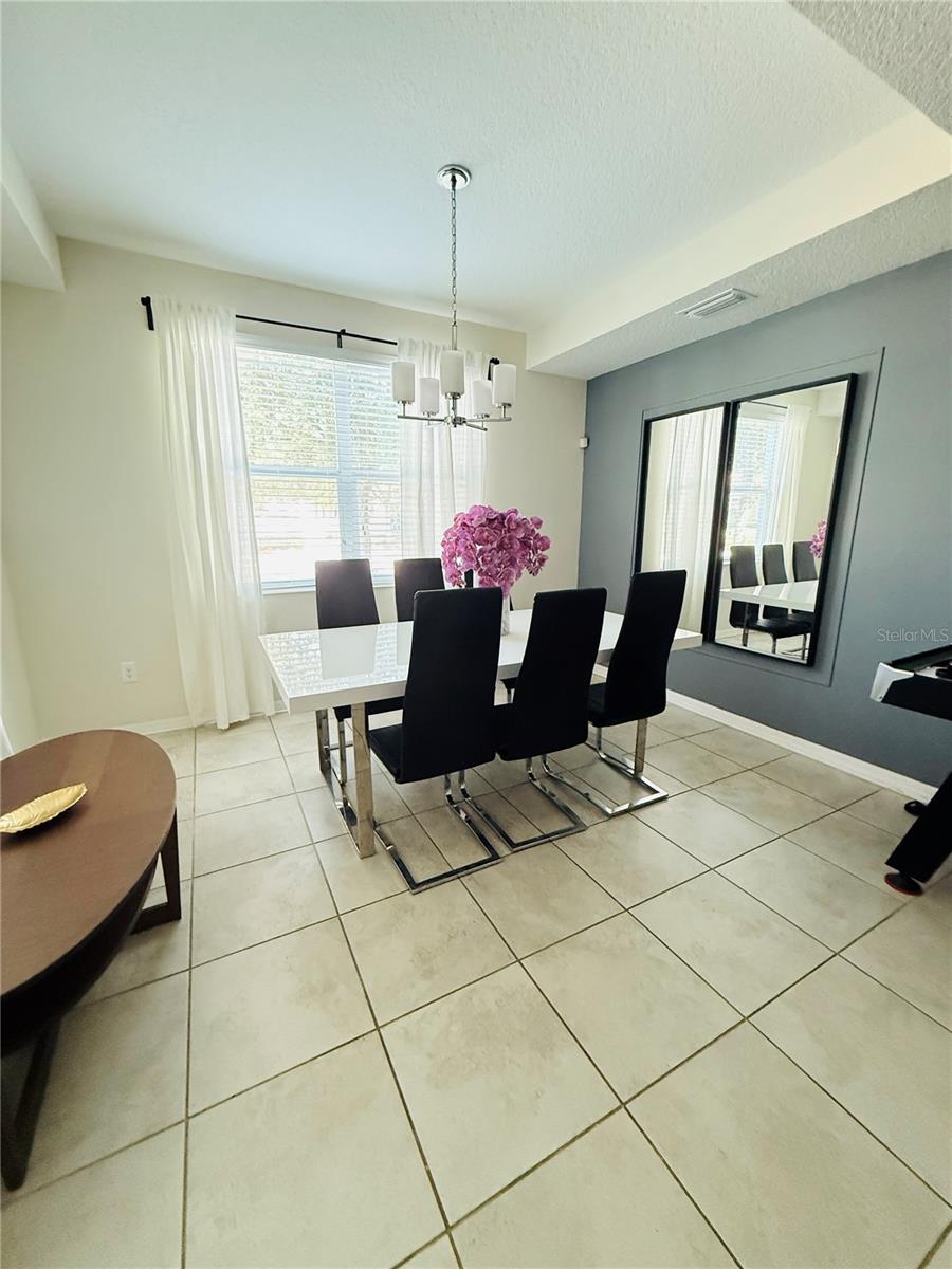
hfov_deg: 85.7
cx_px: 476
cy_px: 634
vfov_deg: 102.1
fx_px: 513
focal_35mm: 14
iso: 640
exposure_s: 1/60
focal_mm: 2.22
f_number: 2.2
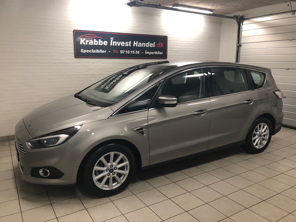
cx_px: 148
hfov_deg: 63.4
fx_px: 239
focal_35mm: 28
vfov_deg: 49.7
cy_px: 111
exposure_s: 1/25
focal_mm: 3.99
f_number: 1.8
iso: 40
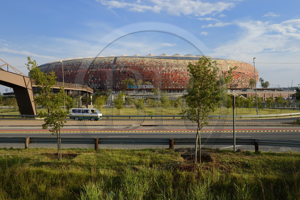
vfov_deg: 37.8
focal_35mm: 35
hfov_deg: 54.5
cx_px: 150
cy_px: 100
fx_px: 292
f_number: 9
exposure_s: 1/250
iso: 200
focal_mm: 35
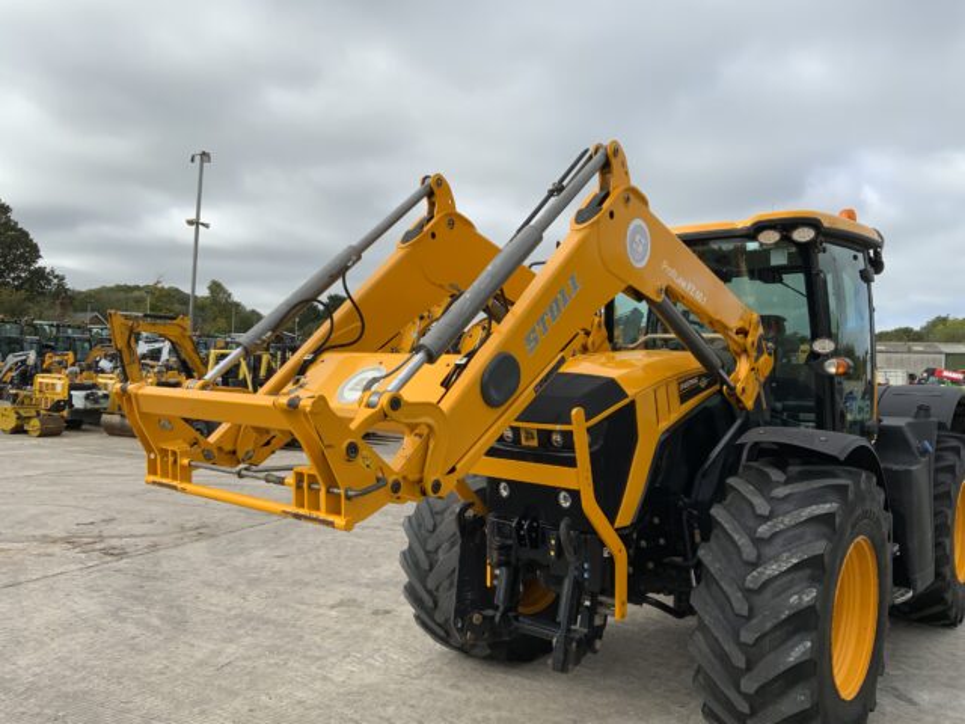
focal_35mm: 29
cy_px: 362
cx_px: 482
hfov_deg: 61.7
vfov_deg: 48.2
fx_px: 808
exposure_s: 1/1577
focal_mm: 3
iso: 16
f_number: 1.8
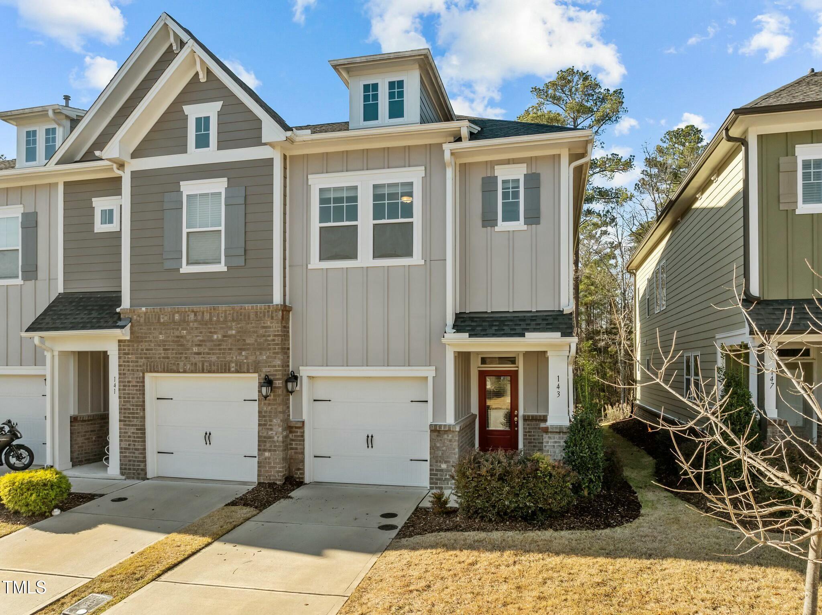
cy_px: 308
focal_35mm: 24
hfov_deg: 71.6
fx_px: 570
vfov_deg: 56.8
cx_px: 411
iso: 120
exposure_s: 1/1000
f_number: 2.8
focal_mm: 12.29
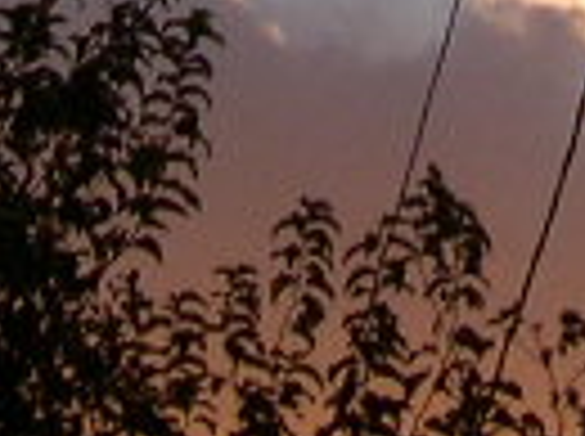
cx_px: 567
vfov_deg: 4.7
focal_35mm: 300
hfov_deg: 6.6
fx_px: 5061
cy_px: -836
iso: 100
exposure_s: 1/91.4
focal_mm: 8
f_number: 7.6
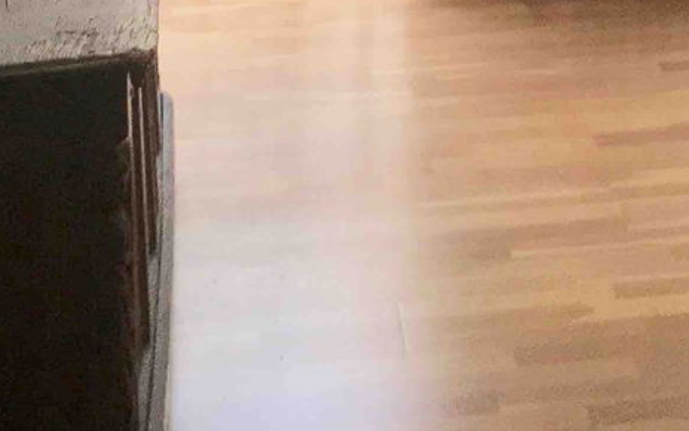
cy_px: -424
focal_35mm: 106
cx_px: 609
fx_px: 1990
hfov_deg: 19.3
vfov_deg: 11.2
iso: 40
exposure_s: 1/100
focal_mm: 4.15
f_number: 2.2
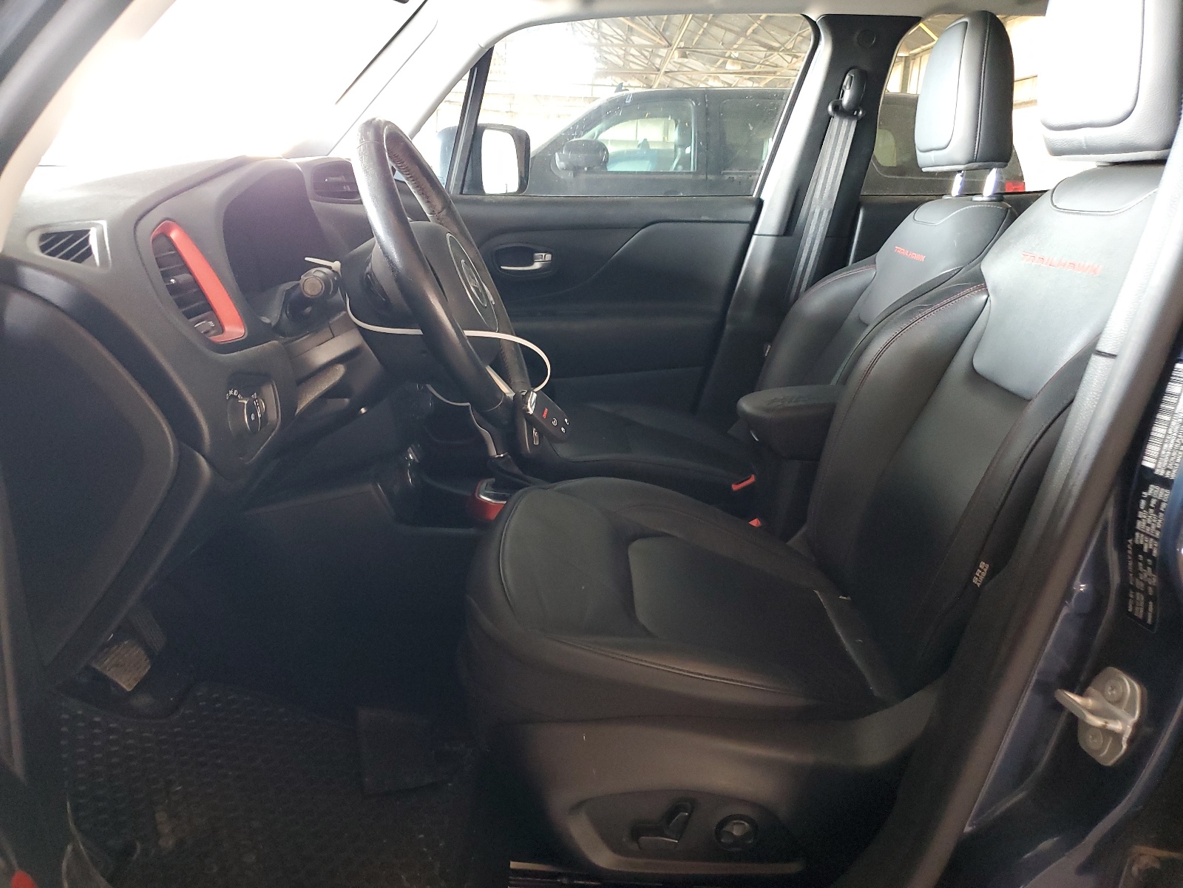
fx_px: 889
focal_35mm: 26
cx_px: 592
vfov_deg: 53.1
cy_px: 444
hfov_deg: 67.3
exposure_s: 1/24
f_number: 1.5
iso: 302
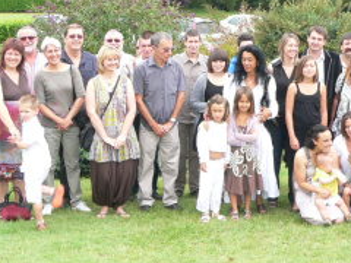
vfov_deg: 18.4
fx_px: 811
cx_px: 258
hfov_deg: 24.2
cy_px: 91
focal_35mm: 80
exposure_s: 1/80
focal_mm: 6
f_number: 4
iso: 80
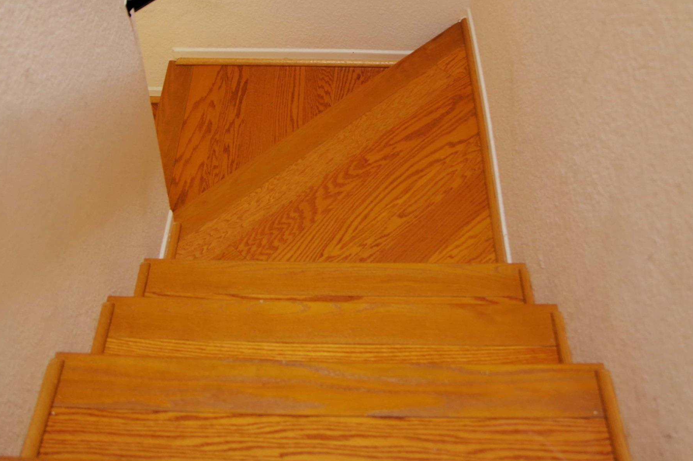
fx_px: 827
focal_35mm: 43
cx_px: 355
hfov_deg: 45.5
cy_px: 94
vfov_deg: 30.4
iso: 400
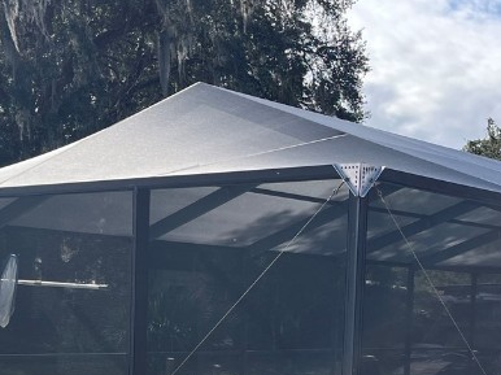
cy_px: 372
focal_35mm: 69
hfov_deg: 28.0
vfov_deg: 20.6
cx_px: 332
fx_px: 998
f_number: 1.6
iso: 50
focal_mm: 5.1
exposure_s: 1/1748
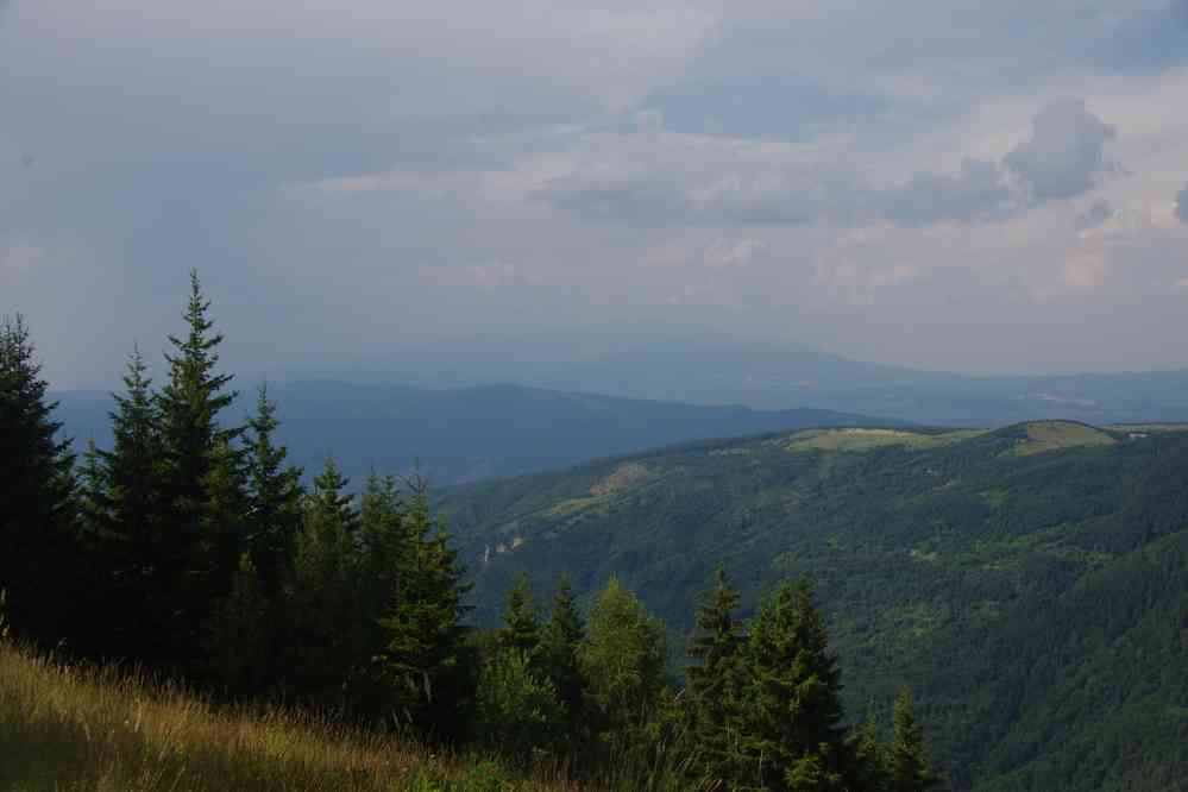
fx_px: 1732
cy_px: 396
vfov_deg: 25.8
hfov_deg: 37.9
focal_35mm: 52
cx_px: 594
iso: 200
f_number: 11
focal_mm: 35
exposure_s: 1/100
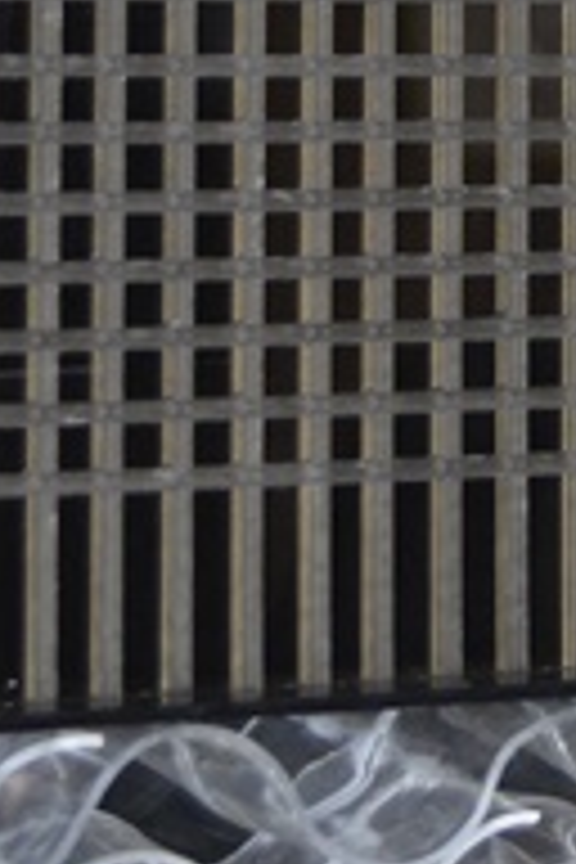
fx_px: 4392
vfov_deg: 11.0
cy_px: -180
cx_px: 1323
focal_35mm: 183
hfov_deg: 7.1
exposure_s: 1/50
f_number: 4.2
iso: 800
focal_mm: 26
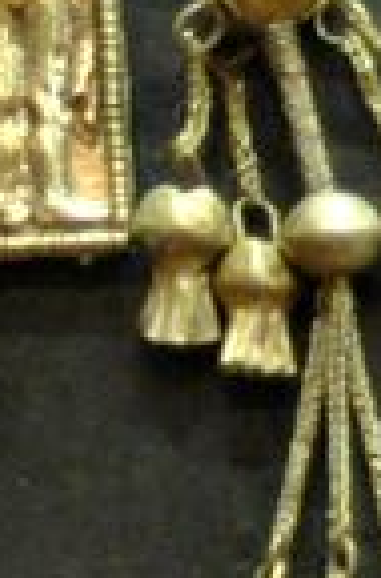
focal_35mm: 249
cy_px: -58
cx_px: 38
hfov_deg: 5.5
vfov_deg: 8.2
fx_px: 3981
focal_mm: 50
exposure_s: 1/40
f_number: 2
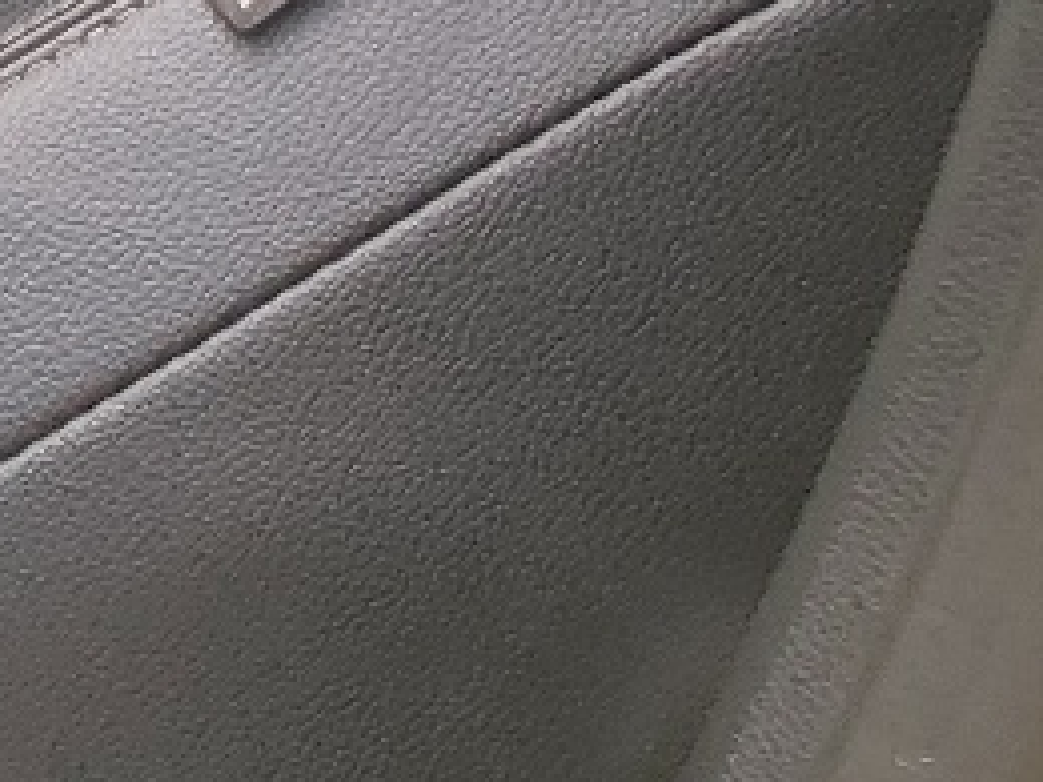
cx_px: -1581
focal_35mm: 160
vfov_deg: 9.2
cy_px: 48
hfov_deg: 10.4
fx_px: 4821
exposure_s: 1/588
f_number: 1.5
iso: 50
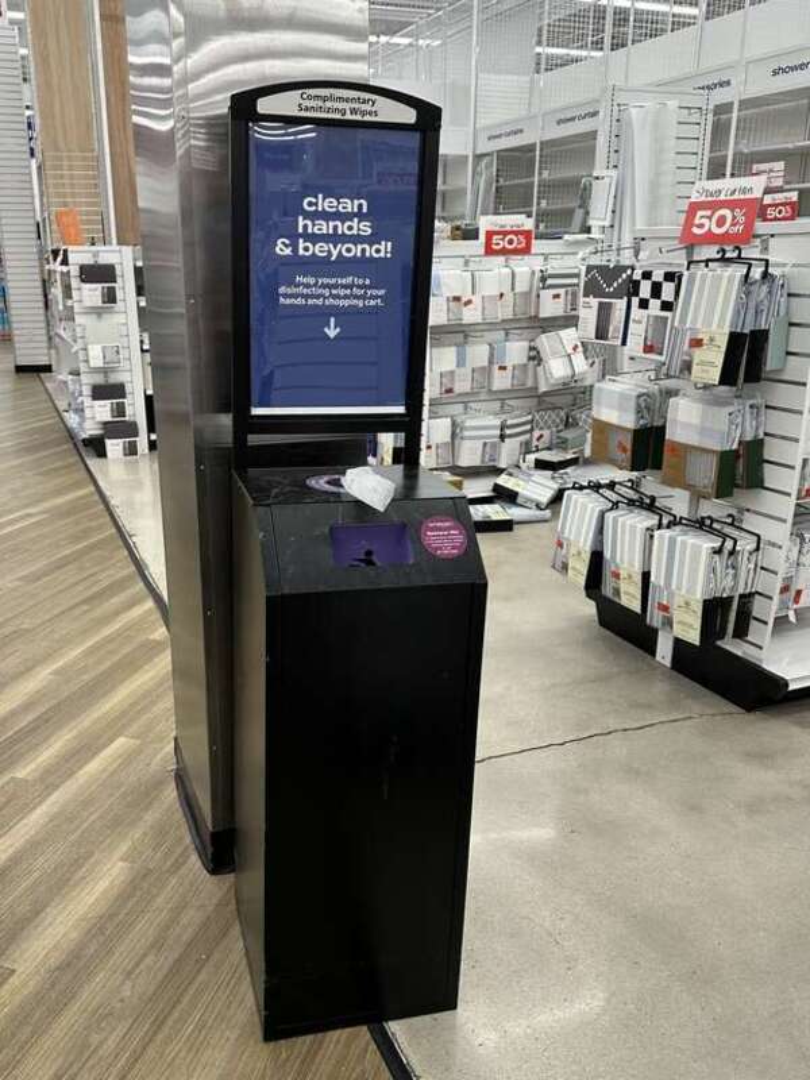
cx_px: 405
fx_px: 749
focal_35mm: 24
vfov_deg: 71.6
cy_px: 540
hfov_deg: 56.8
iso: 125
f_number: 1.78
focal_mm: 6.86
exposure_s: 1/120
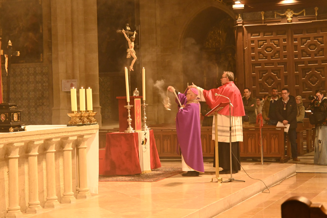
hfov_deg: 27.0
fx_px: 681
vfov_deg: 18.2
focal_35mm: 75
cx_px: 164
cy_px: 109
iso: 3200
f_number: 6.3
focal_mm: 50
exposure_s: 1/30
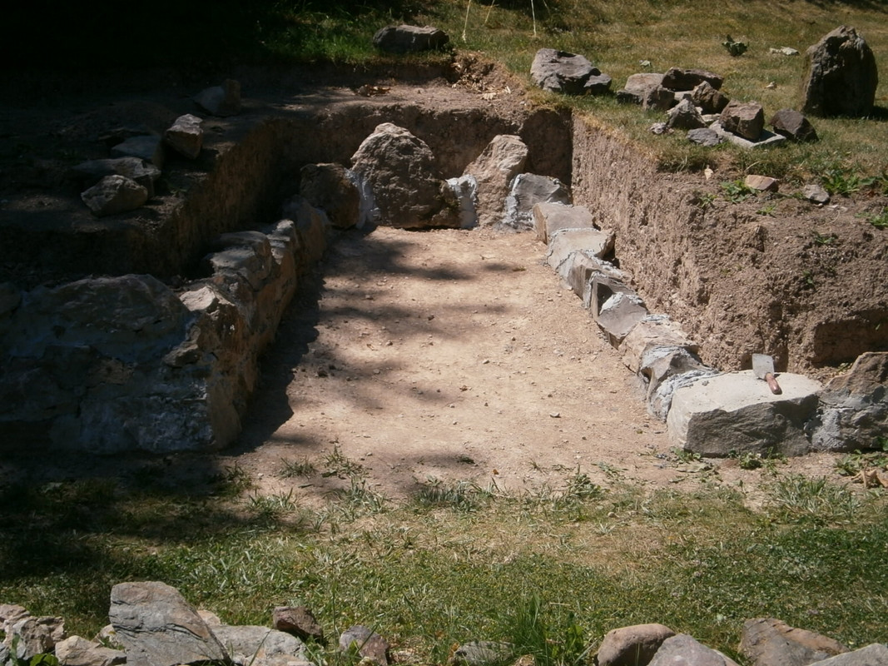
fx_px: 1539
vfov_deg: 24.4
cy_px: 333
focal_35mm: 60
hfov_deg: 32.2
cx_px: 444
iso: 80
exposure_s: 1/800
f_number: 3.9
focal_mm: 10.7
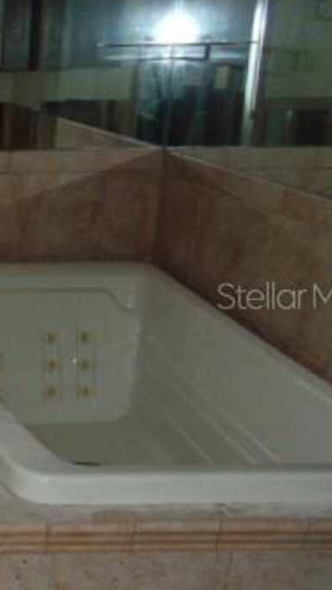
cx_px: -172
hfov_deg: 20.1
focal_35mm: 51
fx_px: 798
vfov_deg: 40.6
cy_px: 295
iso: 200
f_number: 3
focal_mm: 4.5
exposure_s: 1/30
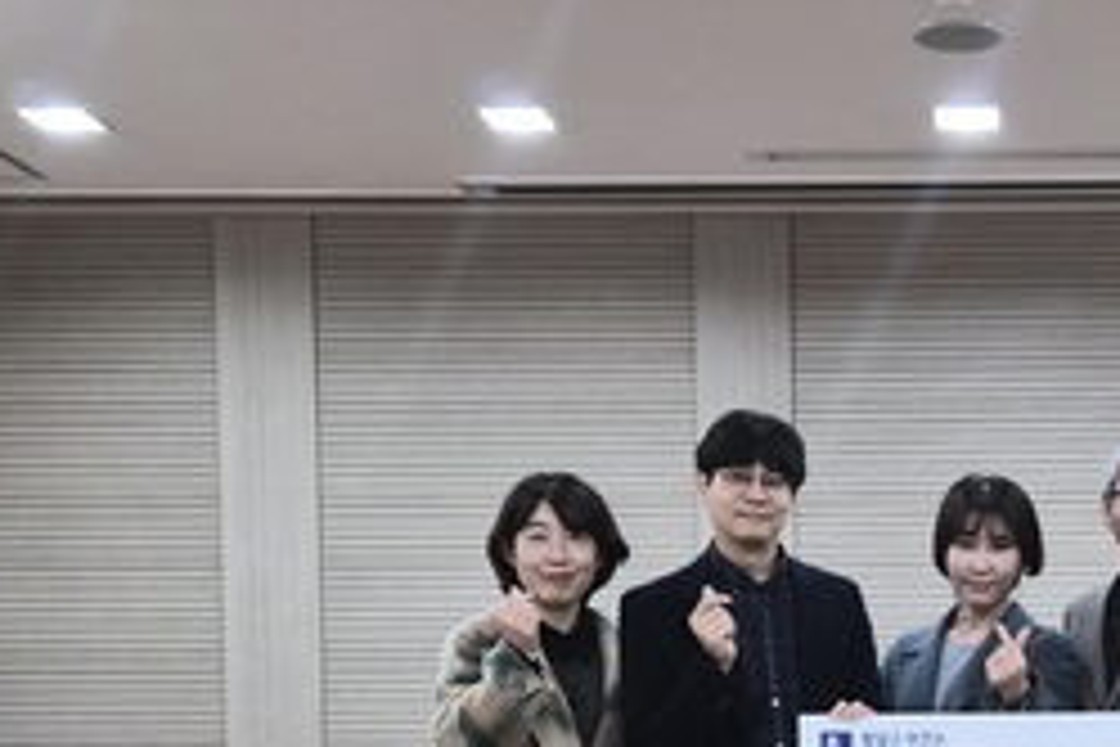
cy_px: 896
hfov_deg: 25.5
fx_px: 2364
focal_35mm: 76
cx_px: 1075
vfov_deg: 17.1
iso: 200
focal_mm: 5.4
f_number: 1.8
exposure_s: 1/120
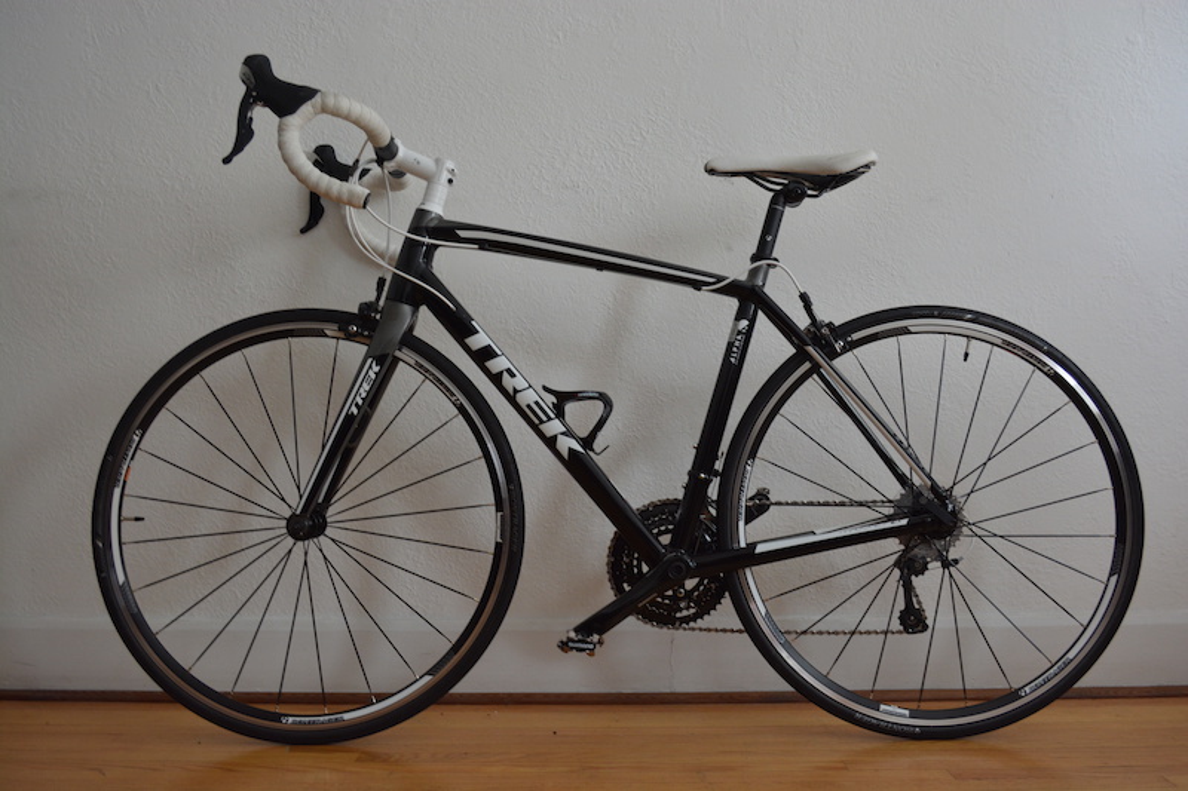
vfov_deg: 40.0
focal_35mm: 33
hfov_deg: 57.2
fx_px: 1089
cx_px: 594
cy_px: 396
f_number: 5
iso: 800
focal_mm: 22
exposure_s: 1/5
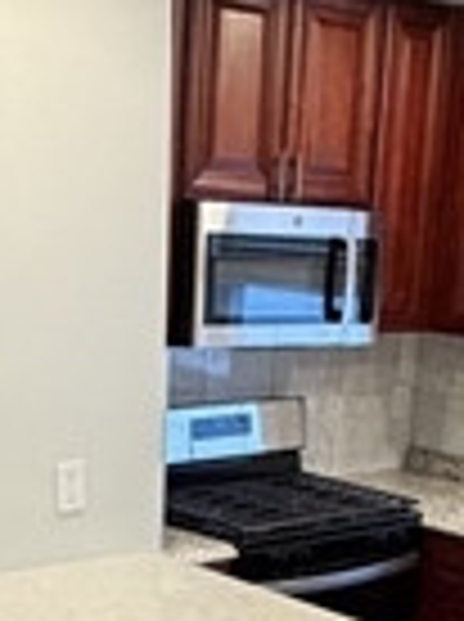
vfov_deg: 23.5
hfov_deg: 18.8
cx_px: 212
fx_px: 1398
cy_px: 680
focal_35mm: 78
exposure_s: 1/60
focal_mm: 2.22
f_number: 2.2
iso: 250
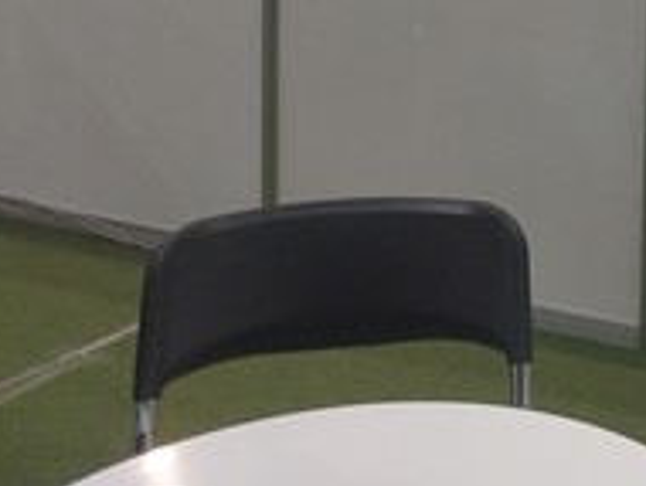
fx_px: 1532
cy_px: -272
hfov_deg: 21.6
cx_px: 830
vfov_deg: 16.3
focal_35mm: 82
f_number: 1.8
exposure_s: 1/60
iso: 80
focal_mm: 4
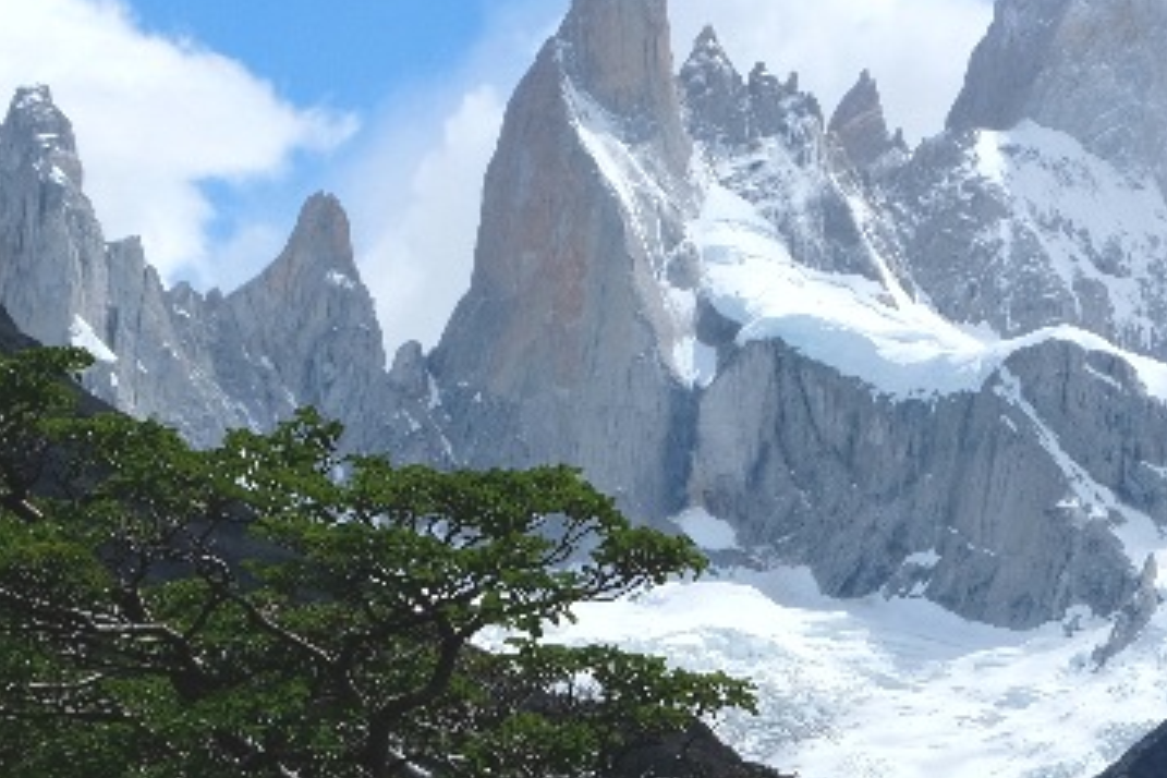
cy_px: 340
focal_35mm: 158
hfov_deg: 12.5
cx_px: 1576
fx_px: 5121
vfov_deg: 8.7
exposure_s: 1/2000
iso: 400
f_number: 9
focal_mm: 31
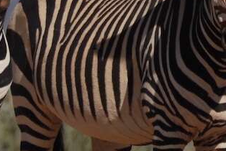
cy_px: 82
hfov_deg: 1.1
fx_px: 12228
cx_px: -101
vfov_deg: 0.7
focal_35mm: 1946
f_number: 6
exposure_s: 1/1600
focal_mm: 340
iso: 160
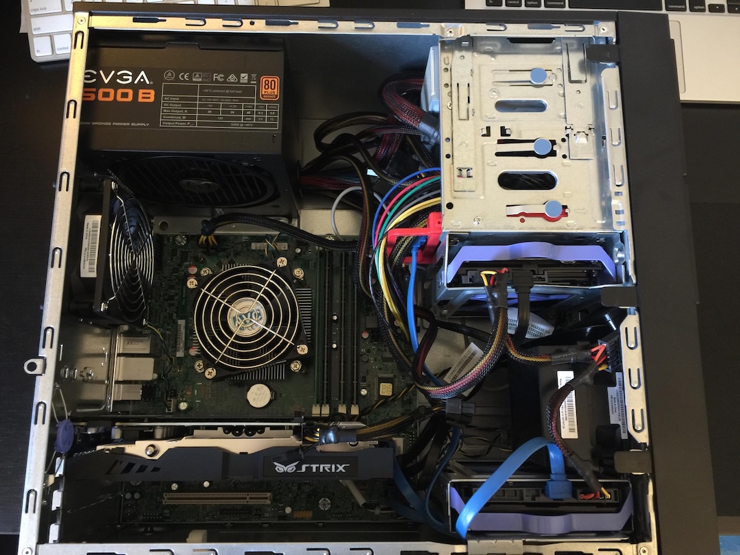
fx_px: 620
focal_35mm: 29
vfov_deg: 48.2
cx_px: 370
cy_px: 278
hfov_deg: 61.7
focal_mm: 4.15
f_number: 2.2
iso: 64
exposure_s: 1/4
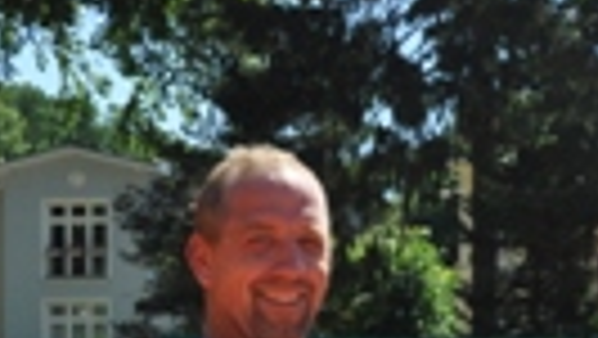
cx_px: 490
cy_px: 590
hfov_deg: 16.1
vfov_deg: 8.9
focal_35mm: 132
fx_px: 2090
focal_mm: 25
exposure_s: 1/1600
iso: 400
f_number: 5.6
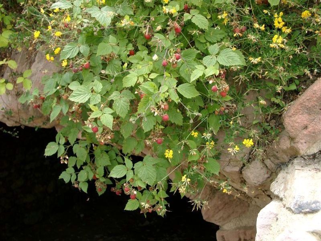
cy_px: 120
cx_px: 160
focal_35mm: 34
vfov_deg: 41.8
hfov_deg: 54.0
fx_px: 315
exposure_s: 1/223
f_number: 2
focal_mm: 7.13
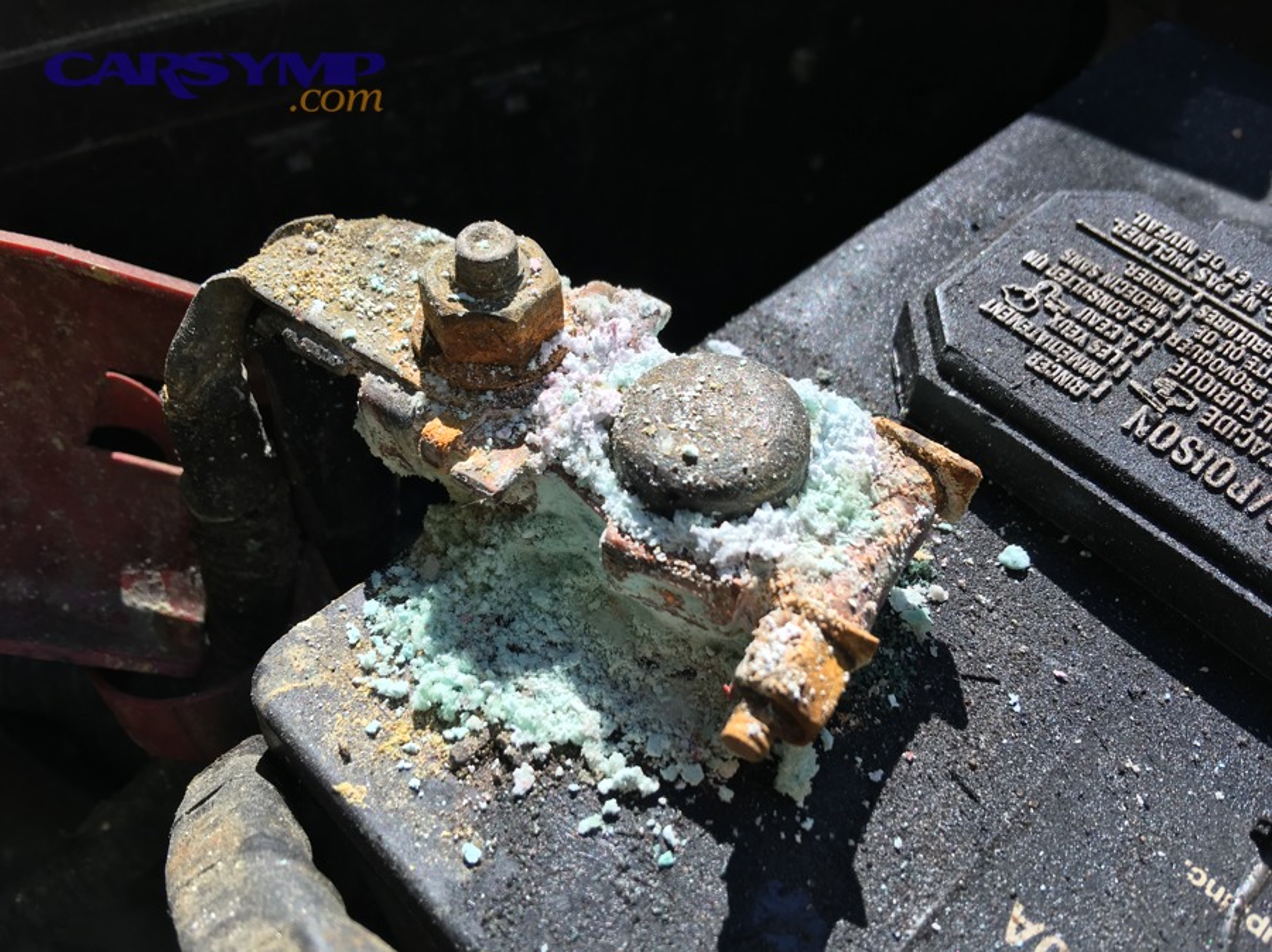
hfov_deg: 61.7
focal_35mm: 29
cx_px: 636
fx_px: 1065
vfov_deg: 48.2
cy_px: 476
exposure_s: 1/233
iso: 25
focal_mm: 4.15
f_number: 2.2
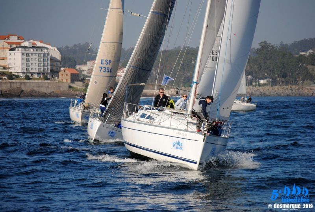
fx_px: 1775
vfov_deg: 6.8
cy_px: 106
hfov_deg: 10.1
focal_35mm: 202
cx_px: 158
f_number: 5
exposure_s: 1/1600
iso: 200
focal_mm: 135
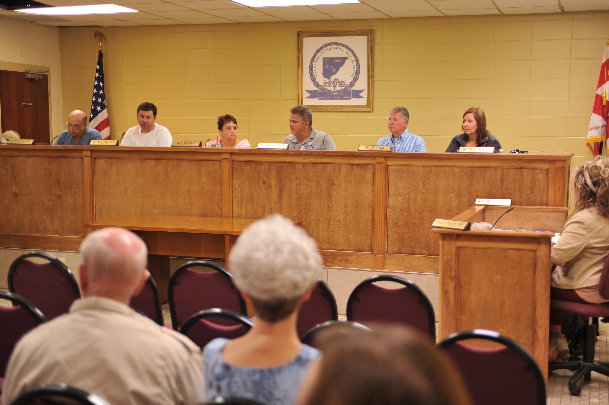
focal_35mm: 52
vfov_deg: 25.9
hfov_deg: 38.2
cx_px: 320
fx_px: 879
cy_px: 223
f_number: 2.8
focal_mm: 45
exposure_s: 1/100
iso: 500
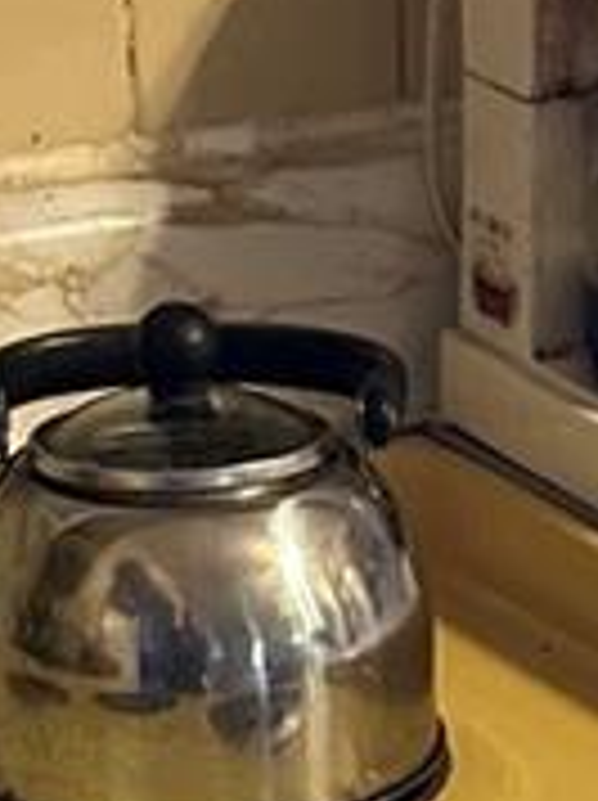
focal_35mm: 162
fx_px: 3740
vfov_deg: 11.3
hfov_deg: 9.1
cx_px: 468
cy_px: 1444
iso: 500
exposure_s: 1/60
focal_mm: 6.86
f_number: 1.78
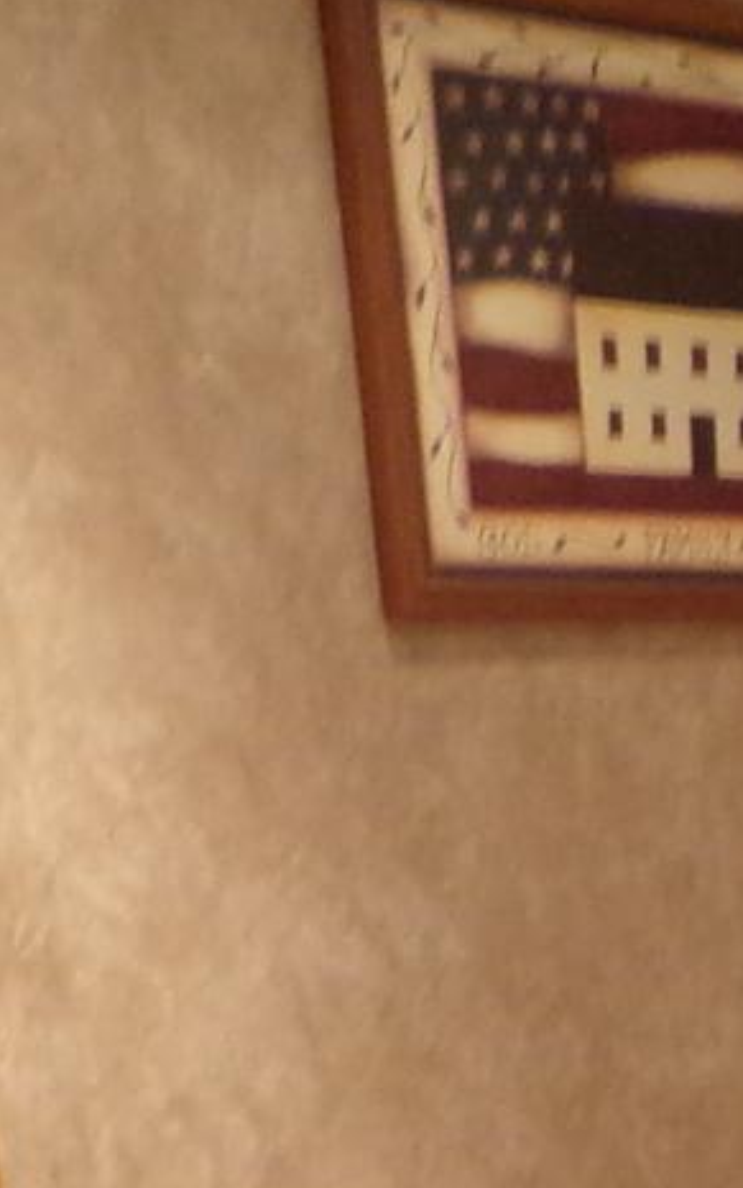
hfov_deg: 10.5
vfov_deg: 17.0
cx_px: 1588
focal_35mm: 112
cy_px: 1742
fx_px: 3625
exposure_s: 1/18
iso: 200
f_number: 3
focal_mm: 4.3
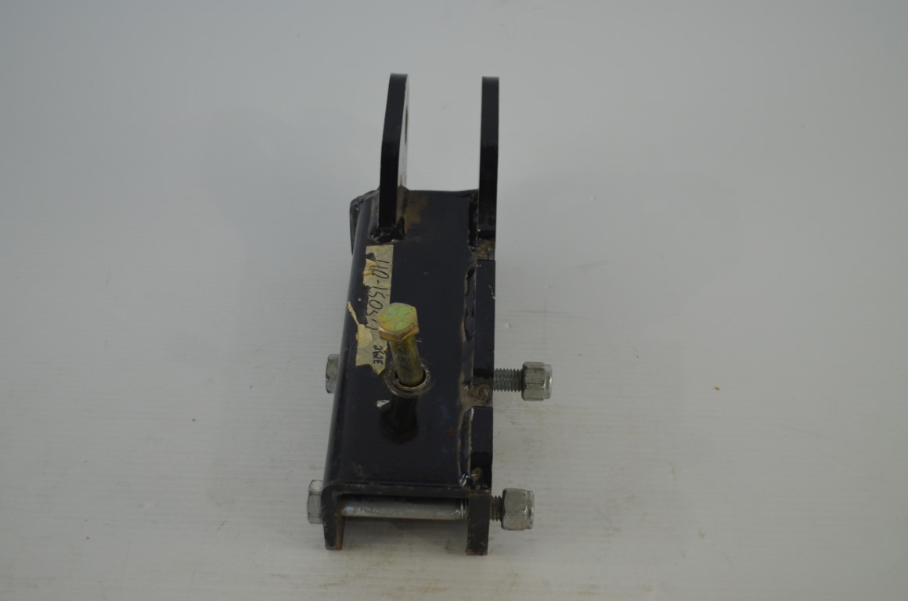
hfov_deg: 43.7
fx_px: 1133
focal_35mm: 45
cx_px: 454
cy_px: 300
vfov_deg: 29.7
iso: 450
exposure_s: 1/60
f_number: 4.5
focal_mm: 30
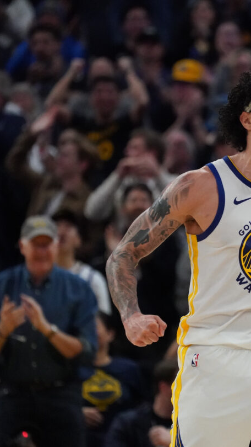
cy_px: 224
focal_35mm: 598
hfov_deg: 2.0
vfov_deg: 3.6
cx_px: 268
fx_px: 7071
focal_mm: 379
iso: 12800
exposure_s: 1/2000
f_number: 6.3
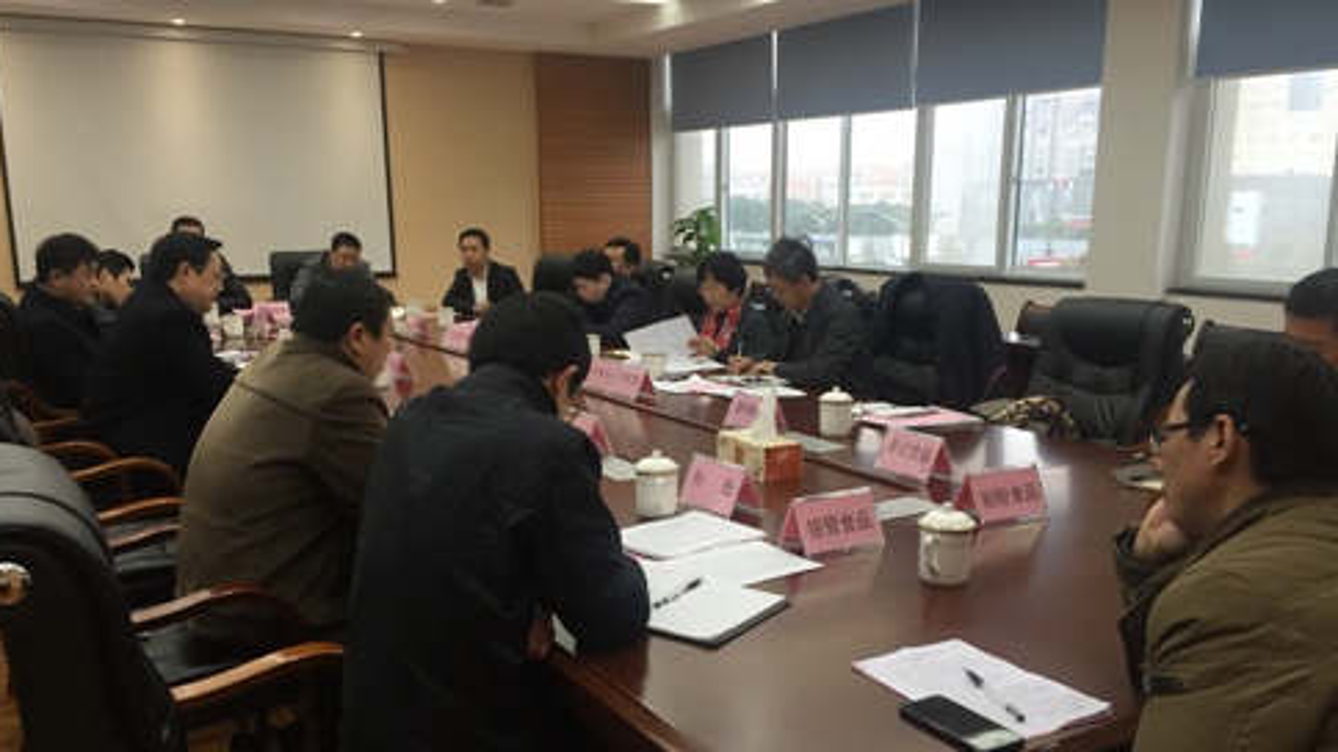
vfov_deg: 36.5
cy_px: 463
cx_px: 666
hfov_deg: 61.0
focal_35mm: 32
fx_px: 1135
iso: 40
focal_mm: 4.15
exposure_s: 1/33
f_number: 2.2
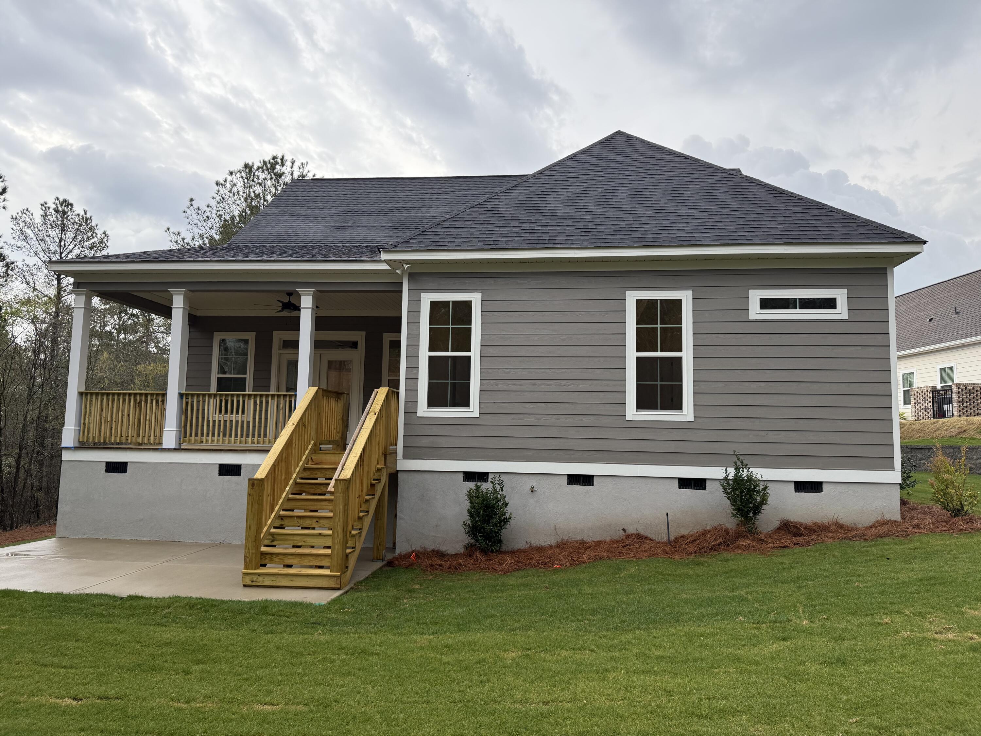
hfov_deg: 71.6
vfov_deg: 56.8
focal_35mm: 24
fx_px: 680
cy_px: 368
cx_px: 490
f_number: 1.78
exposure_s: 1/1139
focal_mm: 6.76
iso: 100
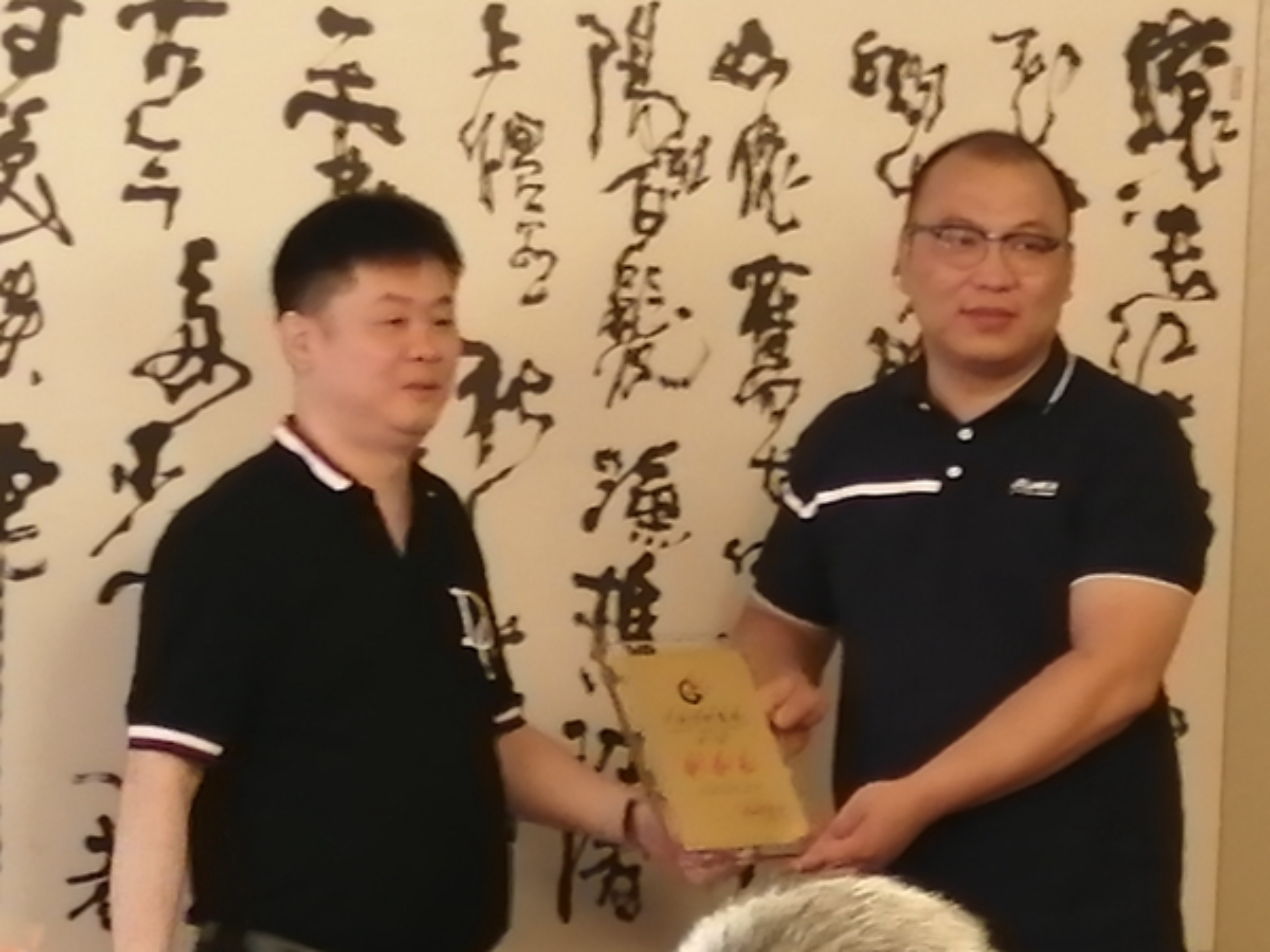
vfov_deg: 19.6
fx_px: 2752
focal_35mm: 75
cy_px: 476
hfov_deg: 26.0
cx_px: 635
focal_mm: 3.6
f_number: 1.8
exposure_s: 1/33.3
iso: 200
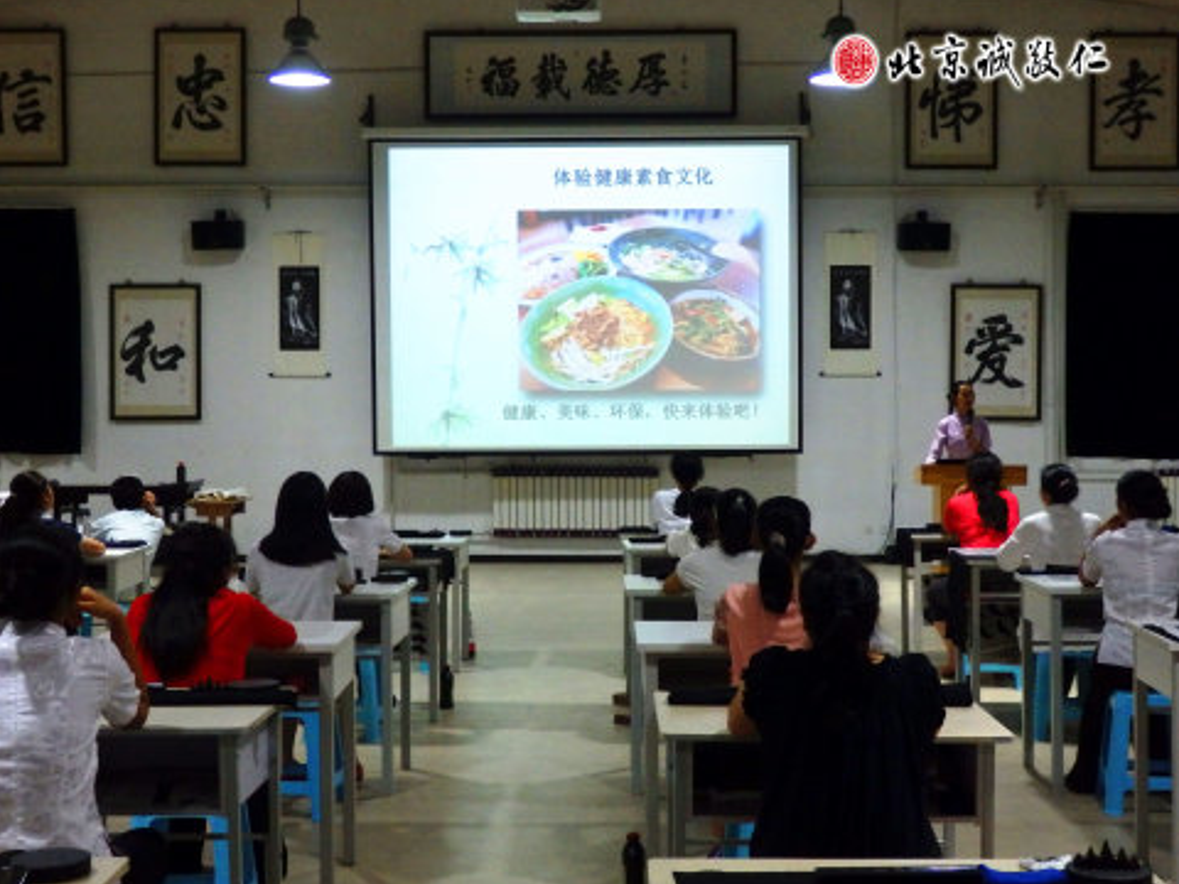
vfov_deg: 29.1
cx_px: 580
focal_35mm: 50
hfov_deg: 38.2
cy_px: 438
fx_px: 1703
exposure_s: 1/80
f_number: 4
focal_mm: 8.9
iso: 800
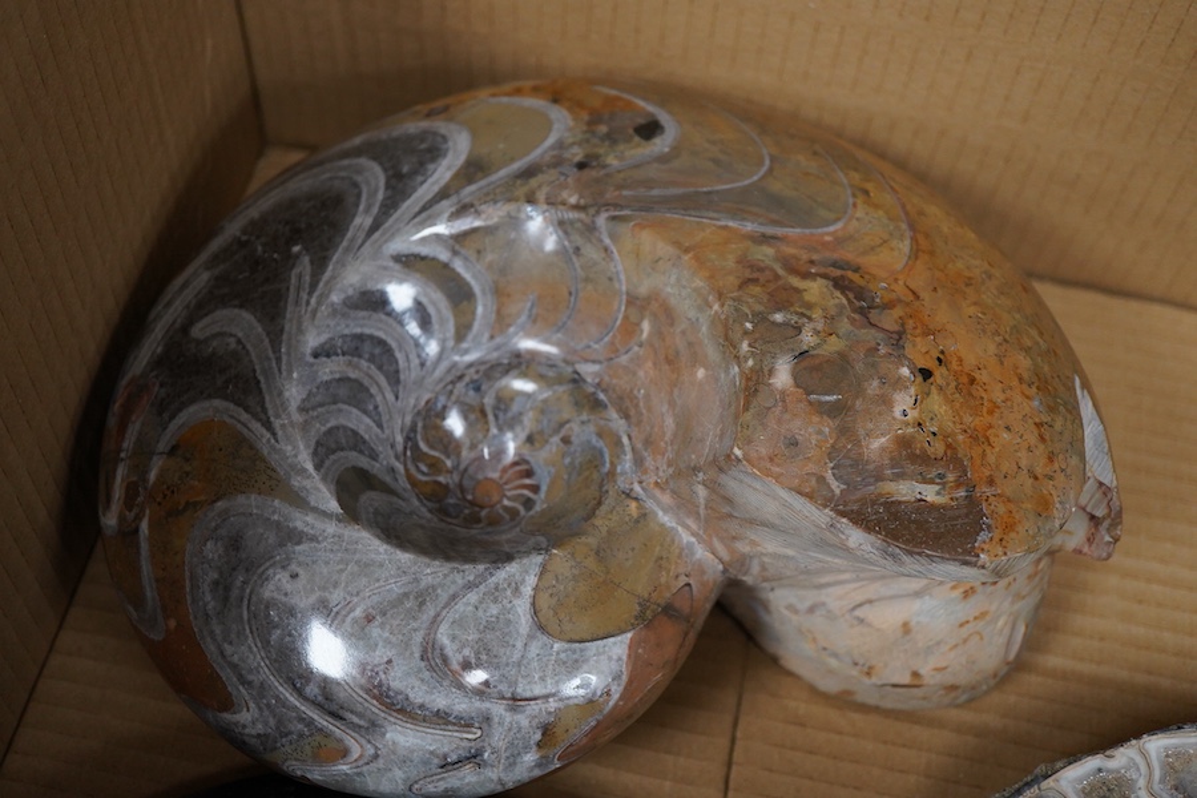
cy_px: 399
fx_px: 1496
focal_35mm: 45
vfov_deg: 29.9
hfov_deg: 43.6
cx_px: 598
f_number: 3.5
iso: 1250
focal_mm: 30
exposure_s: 1/125
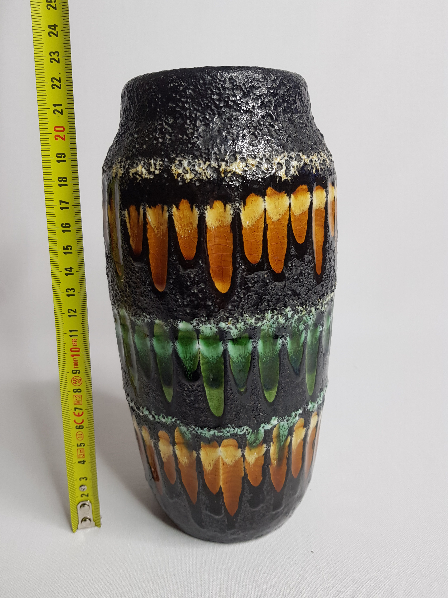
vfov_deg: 67.3
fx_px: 449
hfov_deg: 53.1
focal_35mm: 26
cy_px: 299
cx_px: 224
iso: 64
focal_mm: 4.2
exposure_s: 1/100
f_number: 1.7
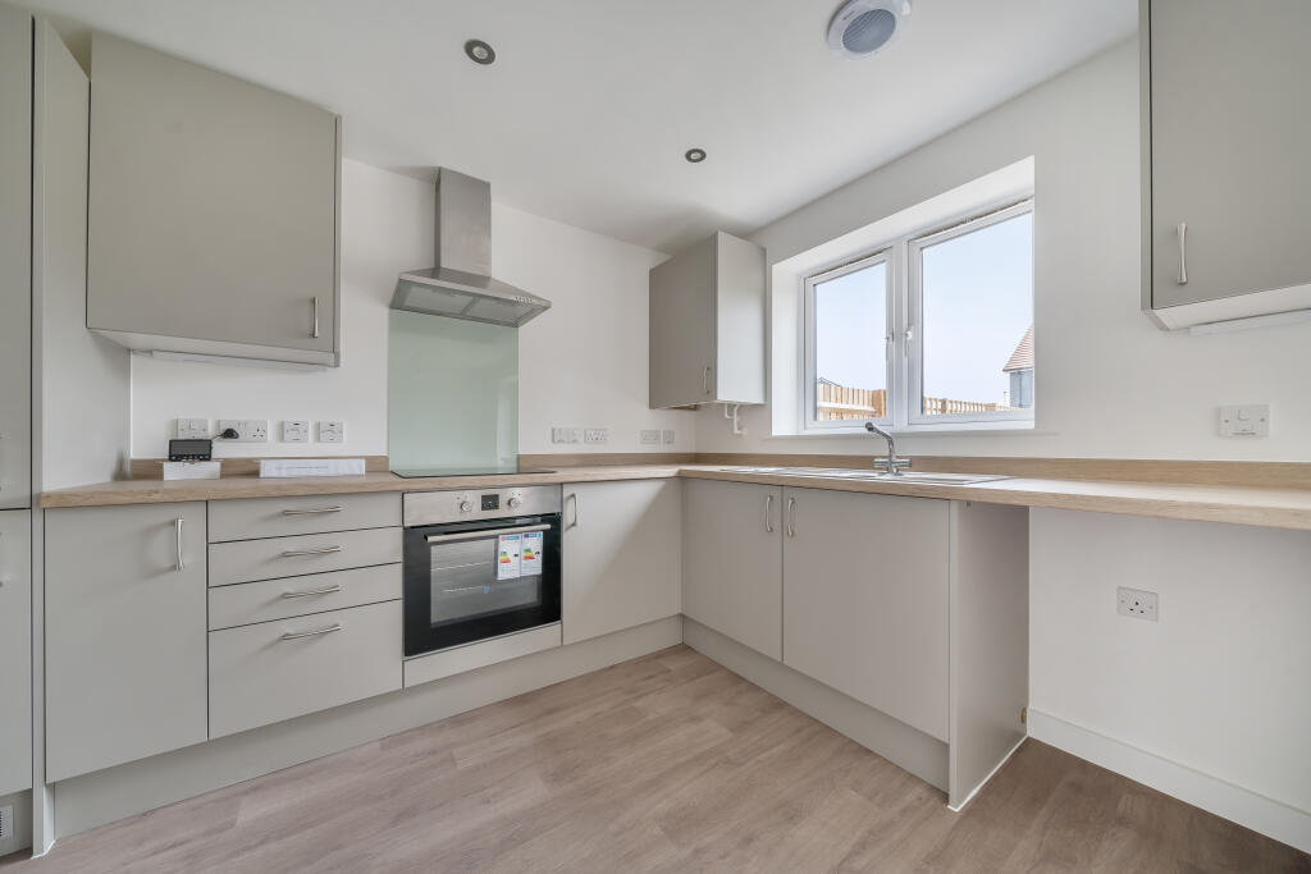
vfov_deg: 90.0
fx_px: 437
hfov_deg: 112.6
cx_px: 656
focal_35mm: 12
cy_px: 437
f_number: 8
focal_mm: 12
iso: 100
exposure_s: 1/20
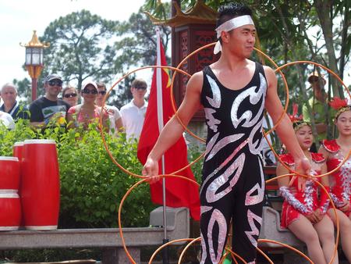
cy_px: 132
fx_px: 1258
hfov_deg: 15.9
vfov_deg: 12.0
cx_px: 176
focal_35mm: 124
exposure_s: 1/500
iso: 100
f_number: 3.5
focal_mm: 26.2
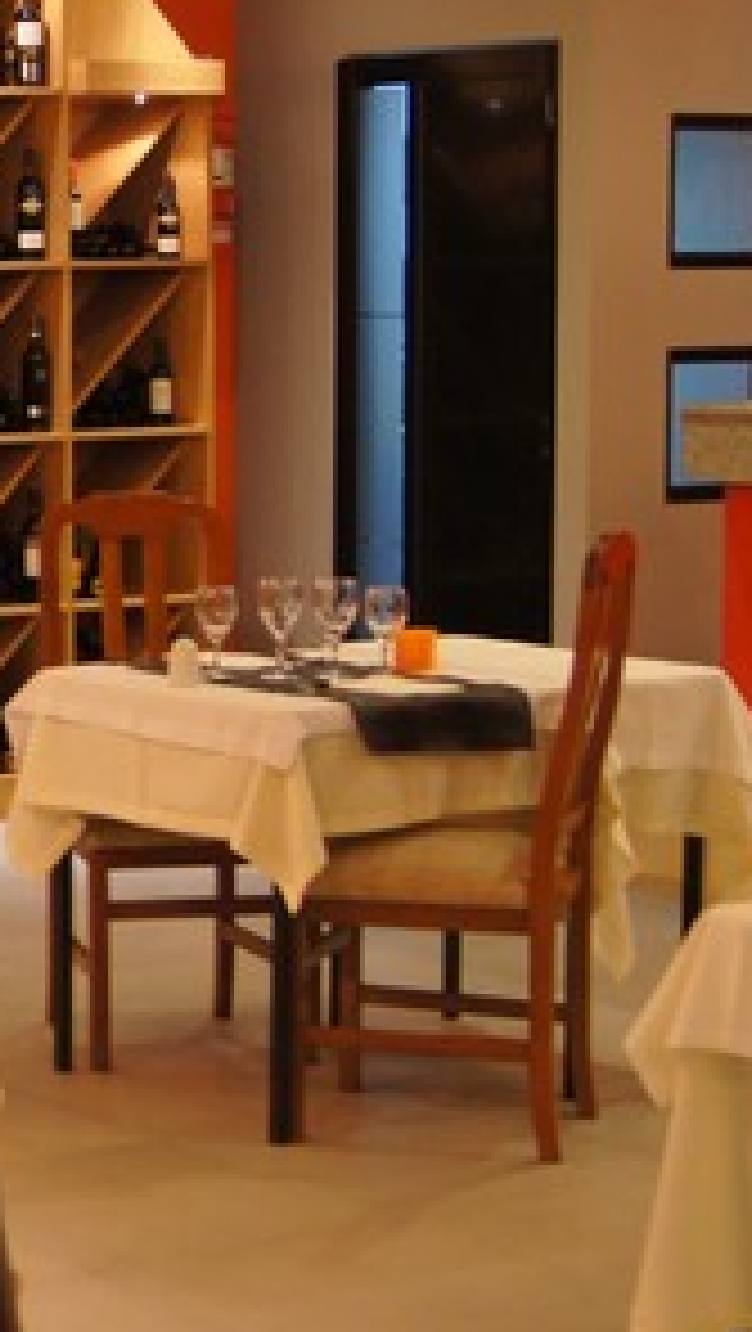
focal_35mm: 95
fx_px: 3360
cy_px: 533
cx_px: -603
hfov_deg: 11.8
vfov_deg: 22.4
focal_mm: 28
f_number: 4.5
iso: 1600
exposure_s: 1/25
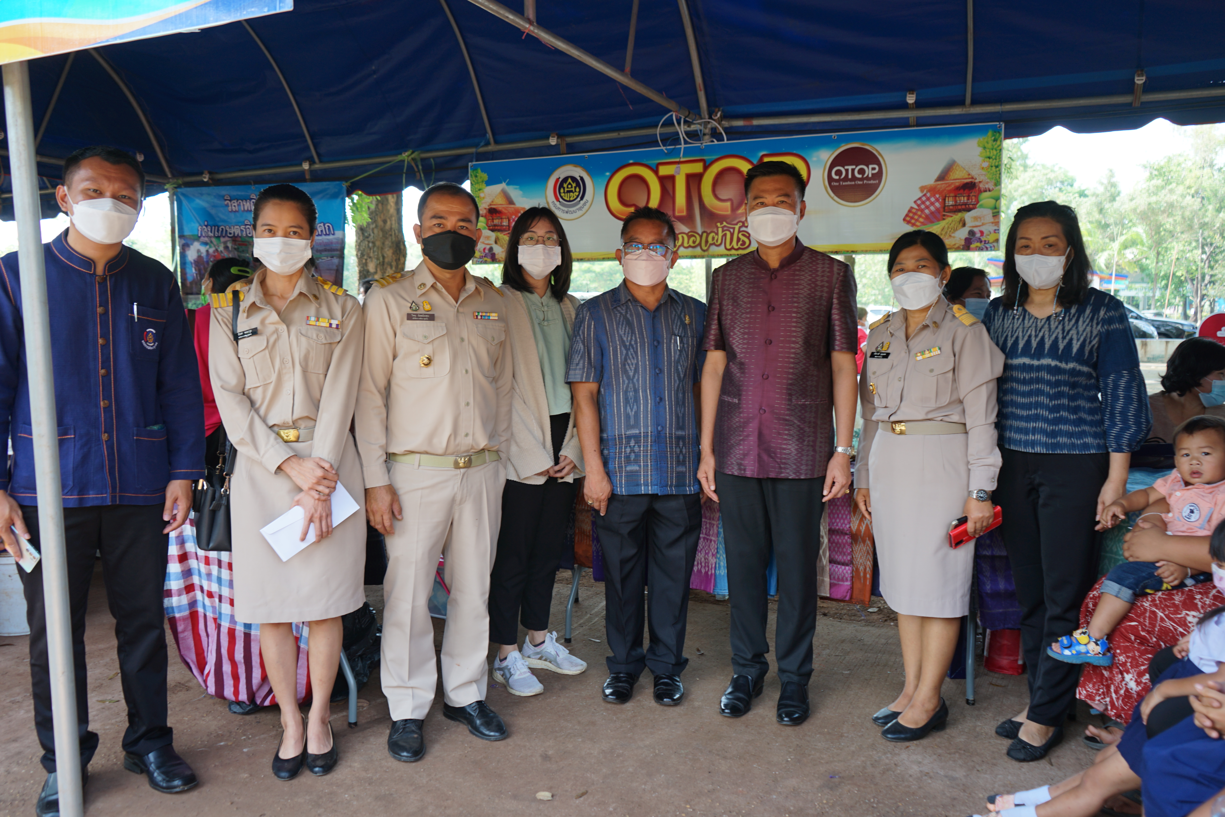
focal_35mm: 28
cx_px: 612
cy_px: 408
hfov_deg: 65.5
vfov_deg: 46.4
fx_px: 953
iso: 100
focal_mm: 28
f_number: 4.5
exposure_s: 1/60
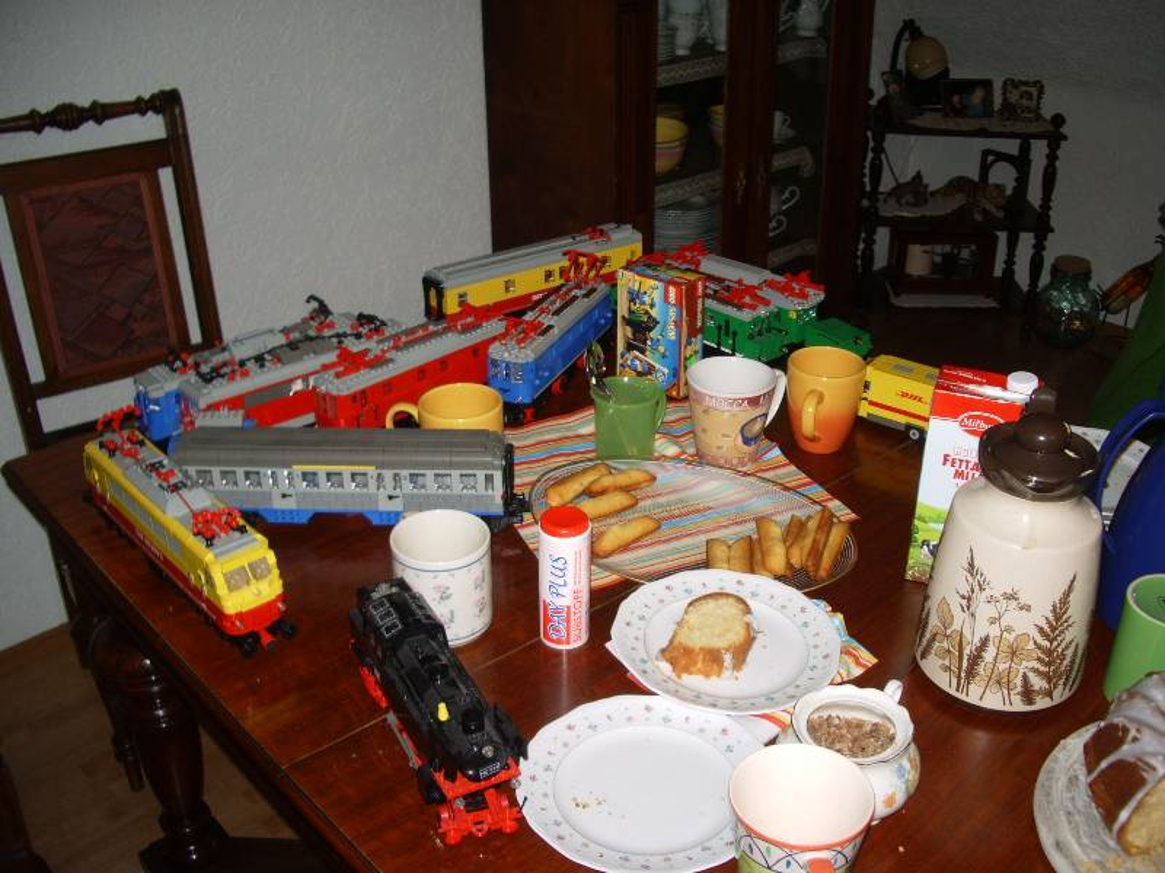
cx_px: 582
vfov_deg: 40.7
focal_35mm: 35
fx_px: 1178
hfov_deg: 52.6
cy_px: 436
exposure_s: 1/40
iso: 50
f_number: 2.6
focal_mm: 5.8
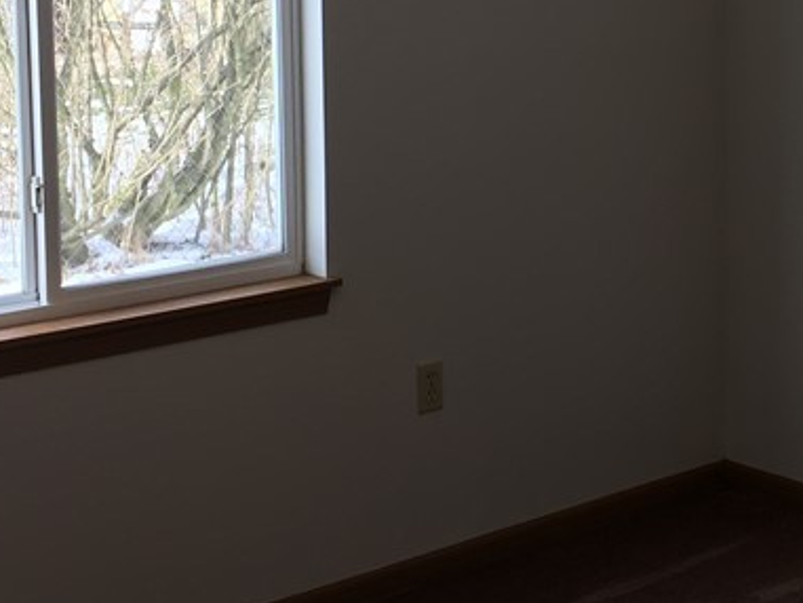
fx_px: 1810
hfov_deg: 24.6
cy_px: 89
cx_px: 645
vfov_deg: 18.7
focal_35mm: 78
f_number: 2.2
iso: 25
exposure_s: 1/130
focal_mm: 4.15
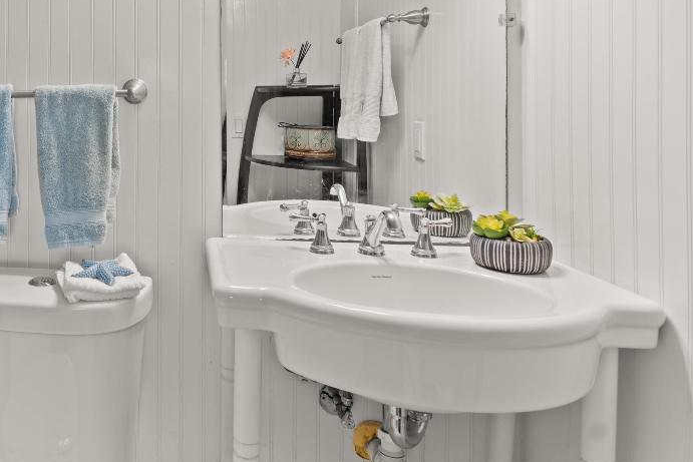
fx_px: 770
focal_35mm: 40
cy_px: 90
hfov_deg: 45.5
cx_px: 120
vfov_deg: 32.5
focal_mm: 16
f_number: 6.3
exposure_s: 1/2.5
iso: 320
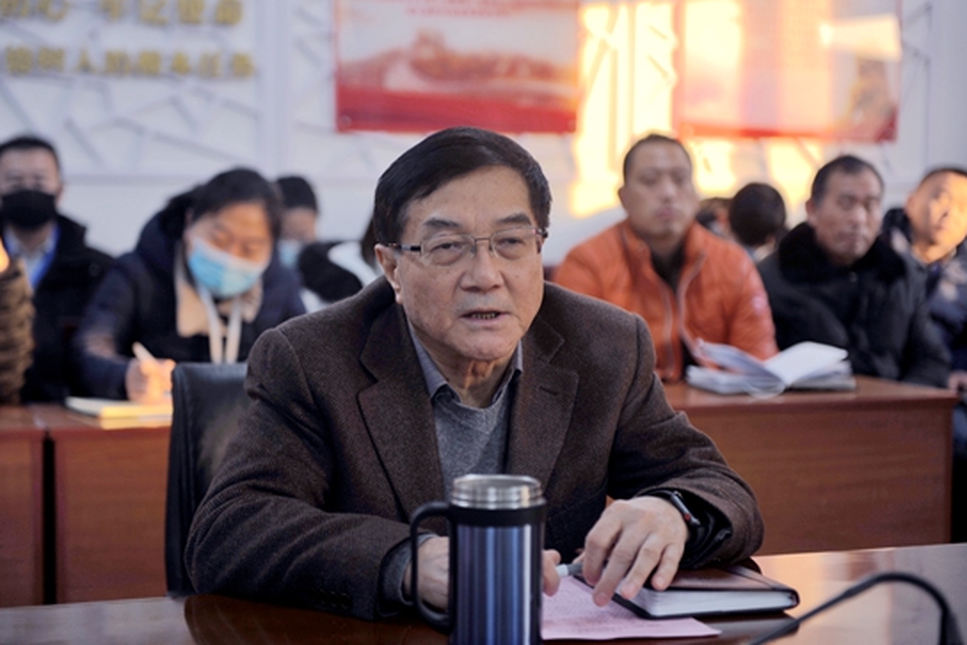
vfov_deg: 18.9
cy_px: 315
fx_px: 1934
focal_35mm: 72
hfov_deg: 28.1
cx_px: 484
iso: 200
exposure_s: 1/100
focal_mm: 70
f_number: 2.8
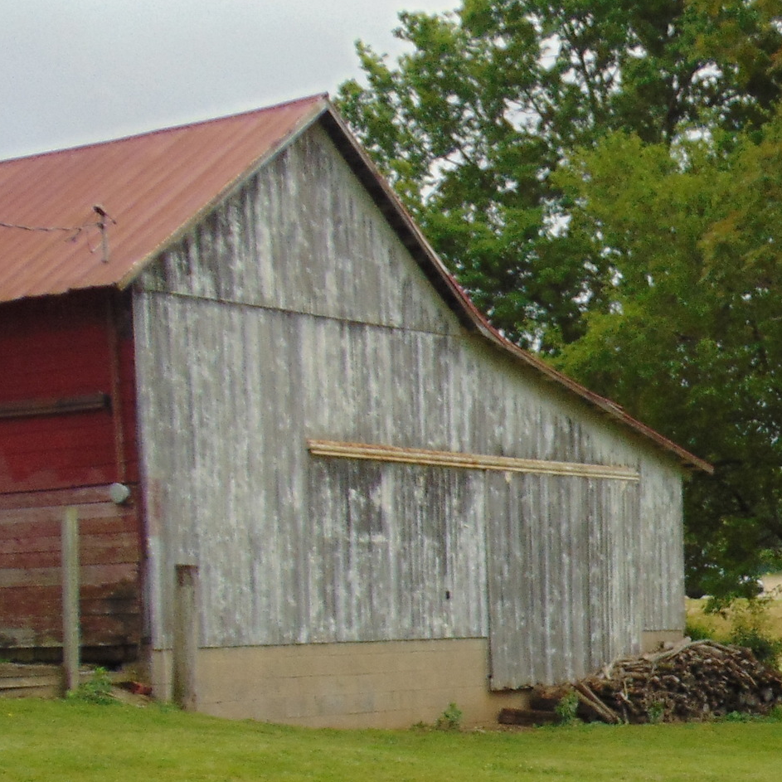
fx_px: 1840
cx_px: 884
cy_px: 759
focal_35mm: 72
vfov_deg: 23.1
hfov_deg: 22.5
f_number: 3
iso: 80
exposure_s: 1/800
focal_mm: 4.5
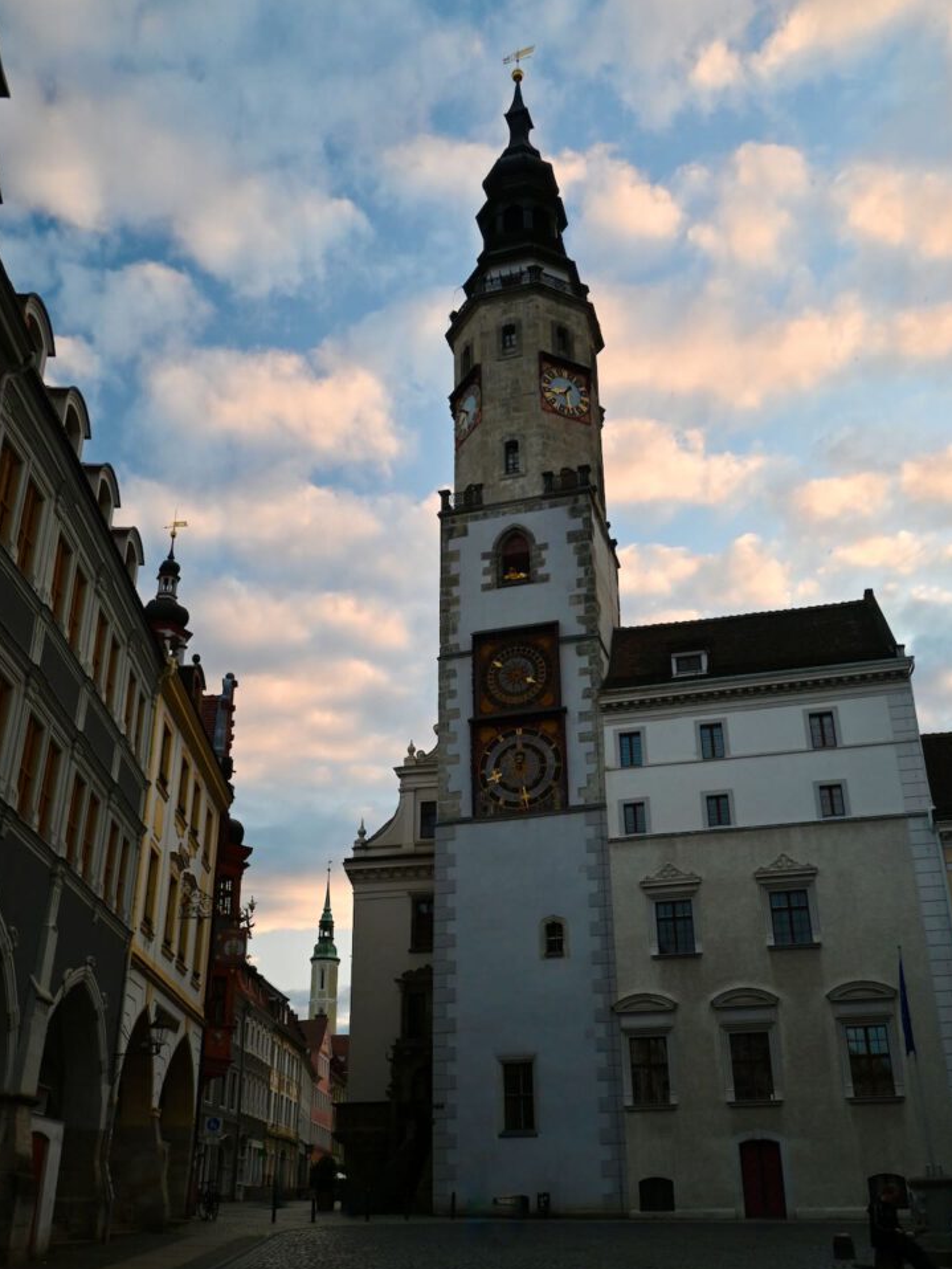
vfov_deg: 56.3
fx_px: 1183
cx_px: 479
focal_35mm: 32
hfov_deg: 43.8
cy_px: 702
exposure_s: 1/250
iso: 400
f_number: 3.8
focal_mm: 19.5
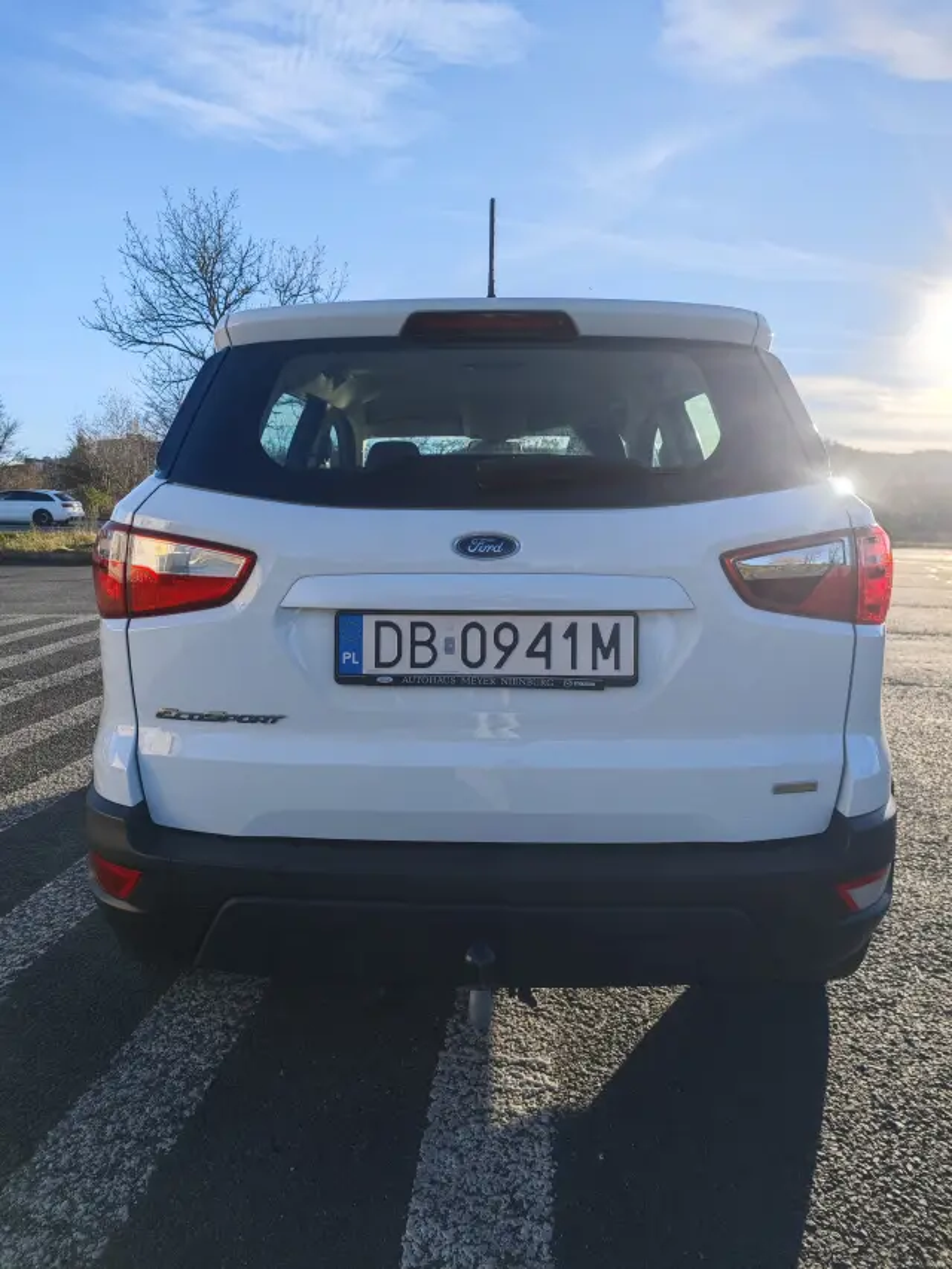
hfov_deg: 58.9
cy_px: 634
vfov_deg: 73.9
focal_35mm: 23
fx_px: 843
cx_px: 476
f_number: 2.8
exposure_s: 1/249
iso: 50
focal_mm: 8.72
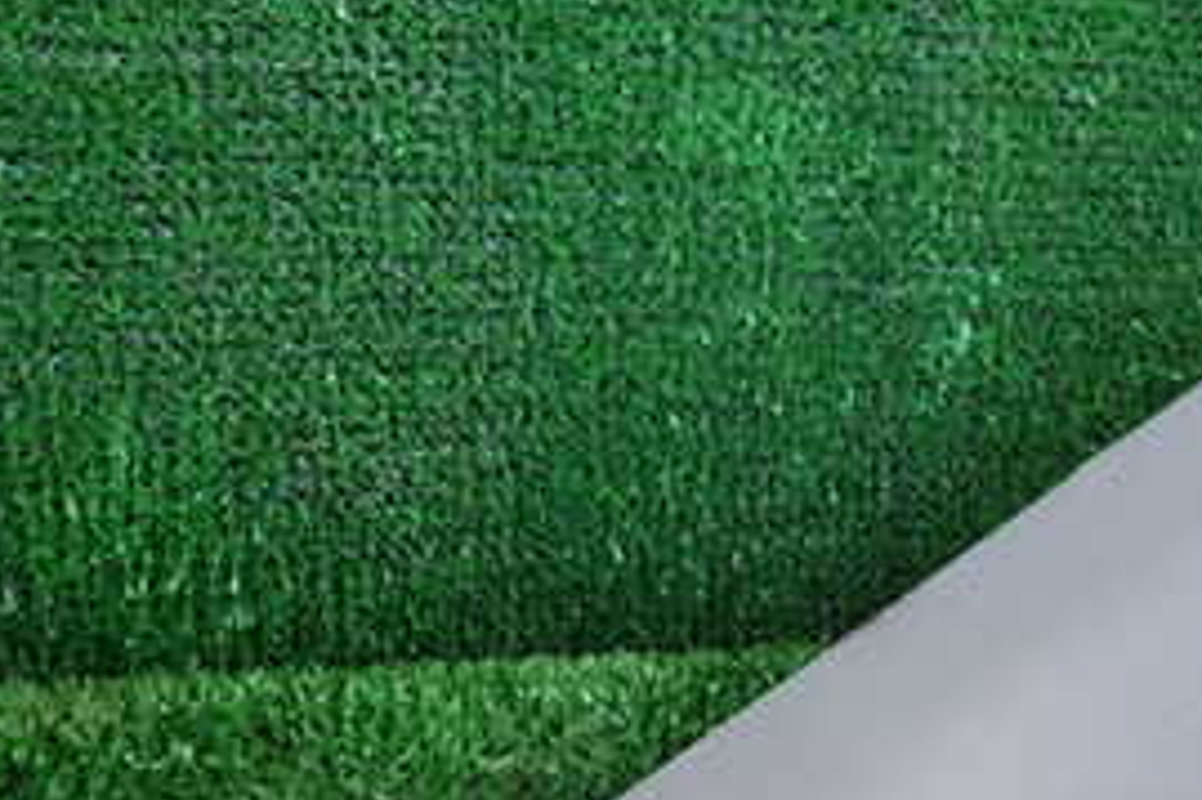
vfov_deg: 23.2
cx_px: 1251
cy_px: 563
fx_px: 1935
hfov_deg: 31.4
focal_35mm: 58
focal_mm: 4.5
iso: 160
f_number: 2
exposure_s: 1/60
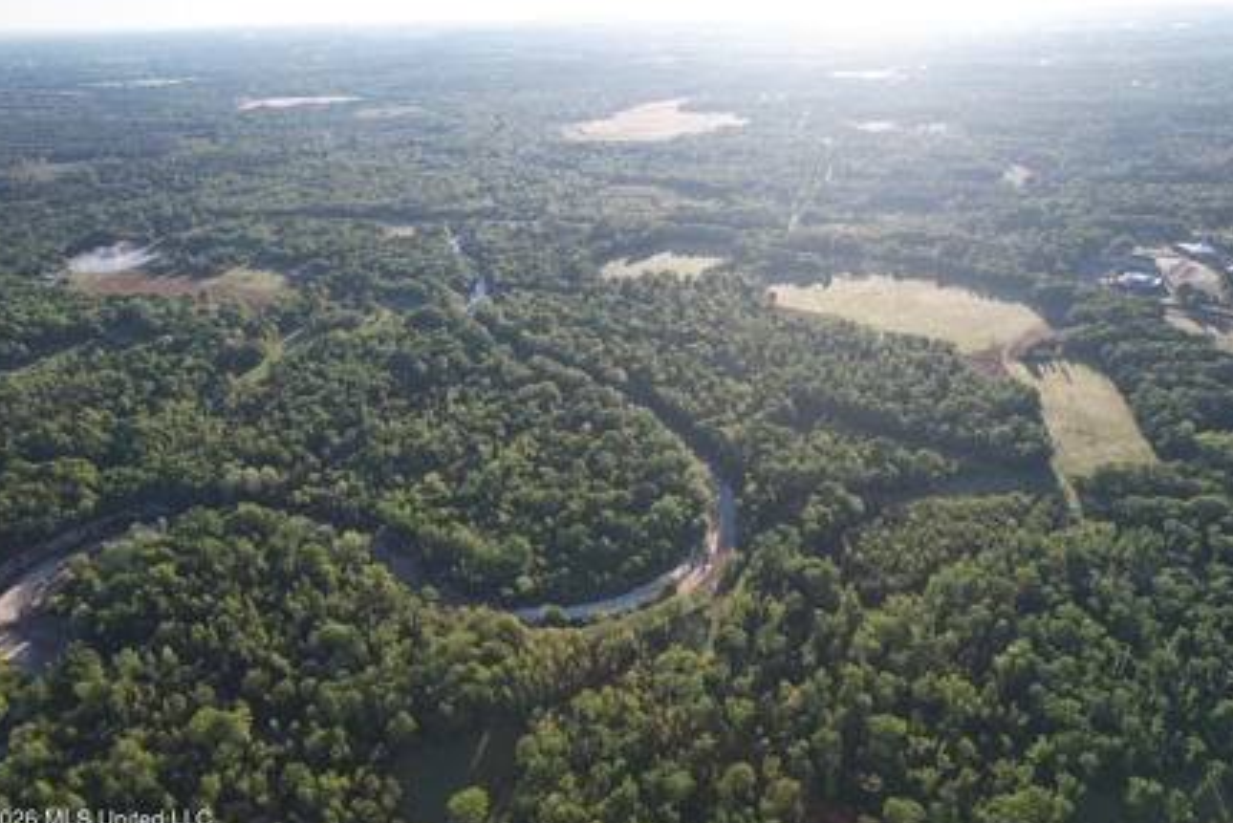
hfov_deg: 76.1
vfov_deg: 55.1
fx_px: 788
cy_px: 427
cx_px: 608
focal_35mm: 23
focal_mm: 8.38
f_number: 2.8
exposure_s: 1/1000
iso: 120
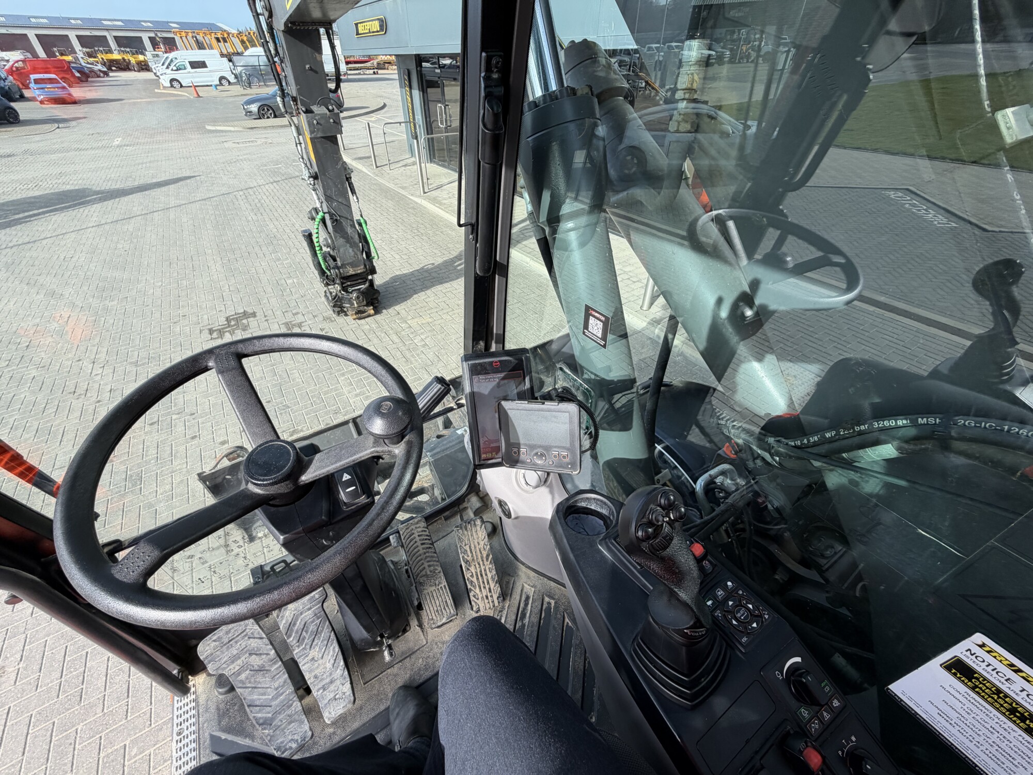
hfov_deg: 102.1
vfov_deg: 85.7
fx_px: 418
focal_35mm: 14
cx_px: 516
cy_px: 388
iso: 50
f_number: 2.2
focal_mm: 2.22
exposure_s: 1/502
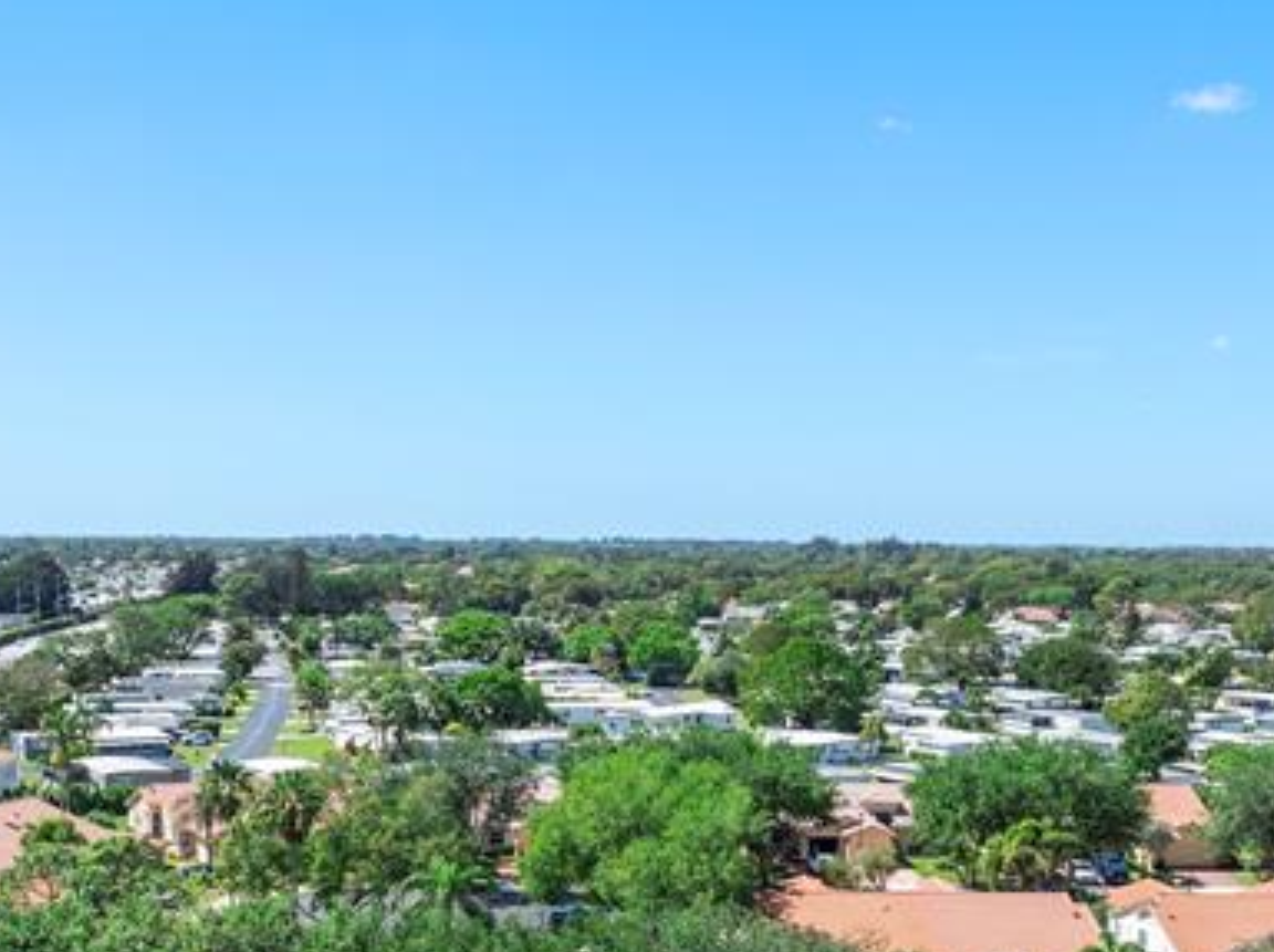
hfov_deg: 38.0
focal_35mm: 50
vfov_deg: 27.5
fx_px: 1838
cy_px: 929
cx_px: 488
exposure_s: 1/2000
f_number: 2.8
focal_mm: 12.29
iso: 100
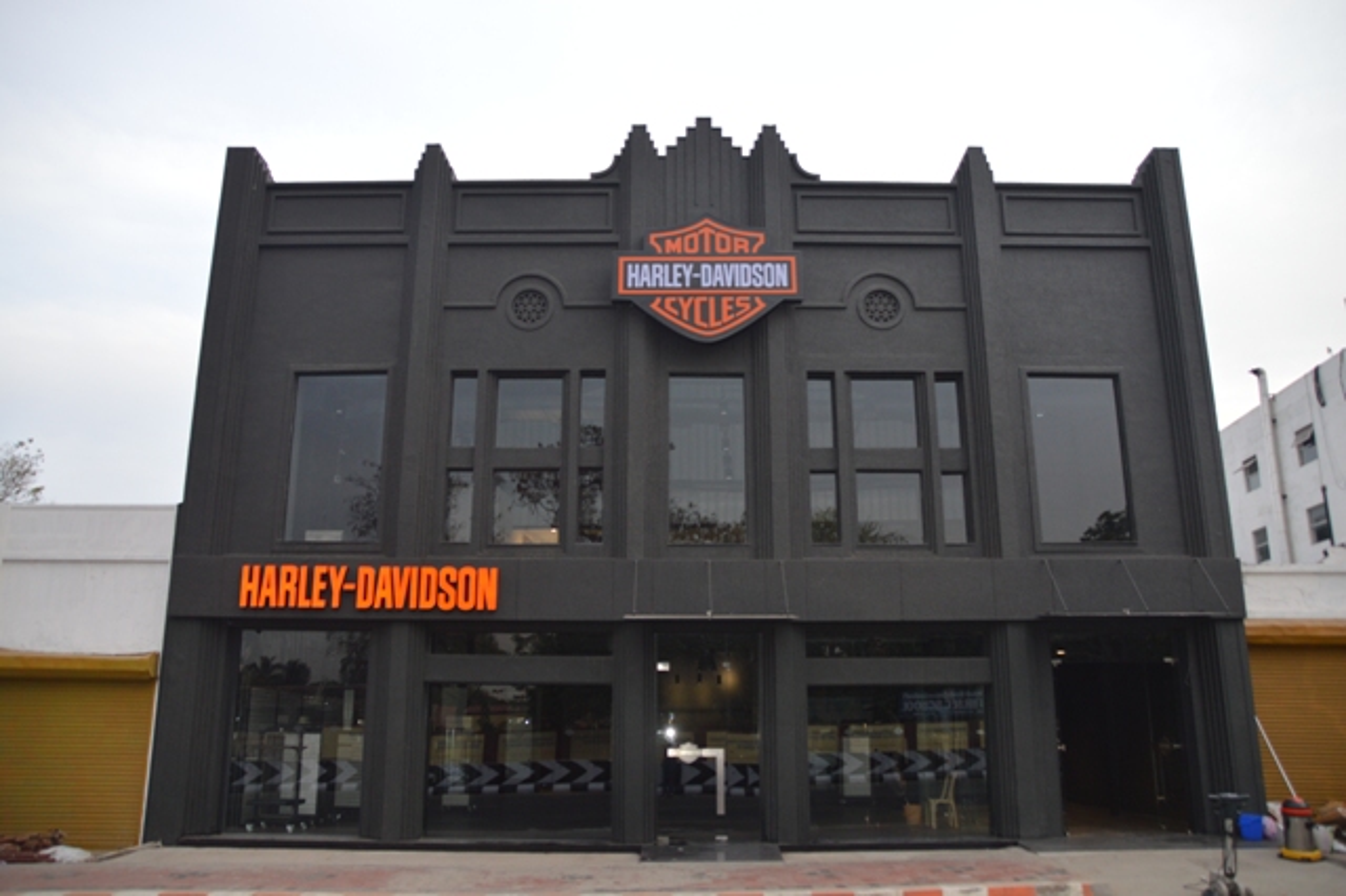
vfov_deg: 47.9
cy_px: 448
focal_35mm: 27
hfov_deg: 67.4
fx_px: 1009
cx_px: 673
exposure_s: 1/60
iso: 400
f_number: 4
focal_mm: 18
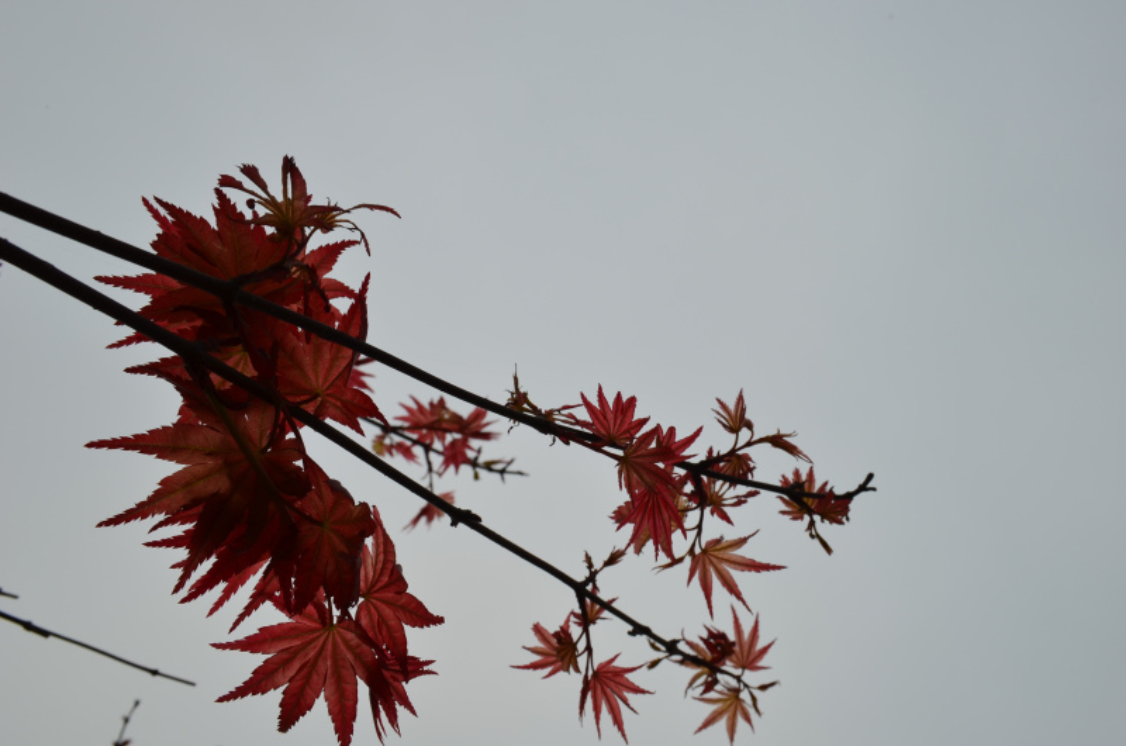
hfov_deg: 67.5
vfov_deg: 47.7
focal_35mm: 27
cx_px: 563
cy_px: 373
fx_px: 843
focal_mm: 18
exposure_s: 1/160
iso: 100
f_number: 11
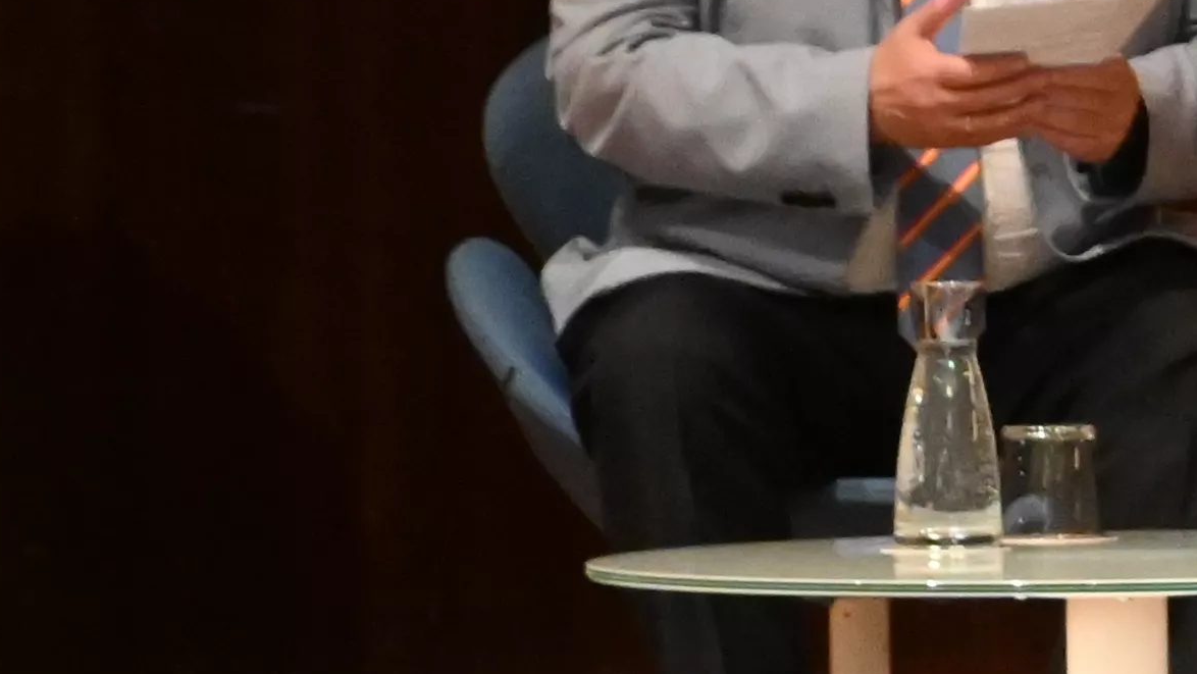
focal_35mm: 298
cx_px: 2351
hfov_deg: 7.0
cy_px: 426
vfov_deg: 4.1
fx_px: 9461
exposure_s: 1/60
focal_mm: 40
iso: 5600
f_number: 5.6
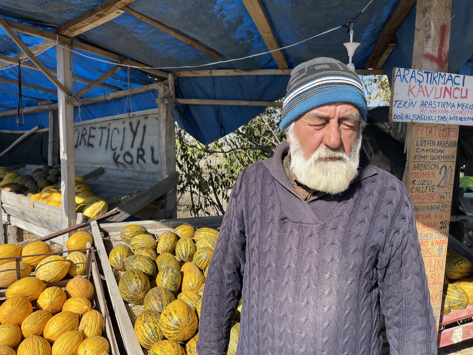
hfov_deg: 69.4
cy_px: 178
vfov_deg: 54.9
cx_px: 236
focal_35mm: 25
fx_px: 342
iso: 32
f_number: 1.6
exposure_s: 1/3448
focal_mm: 5.1
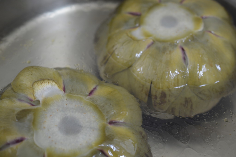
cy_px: 78
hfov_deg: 33.4
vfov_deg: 22.6
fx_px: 393
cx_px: 118
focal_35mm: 60
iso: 400
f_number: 4
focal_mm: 40
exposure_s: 1/60
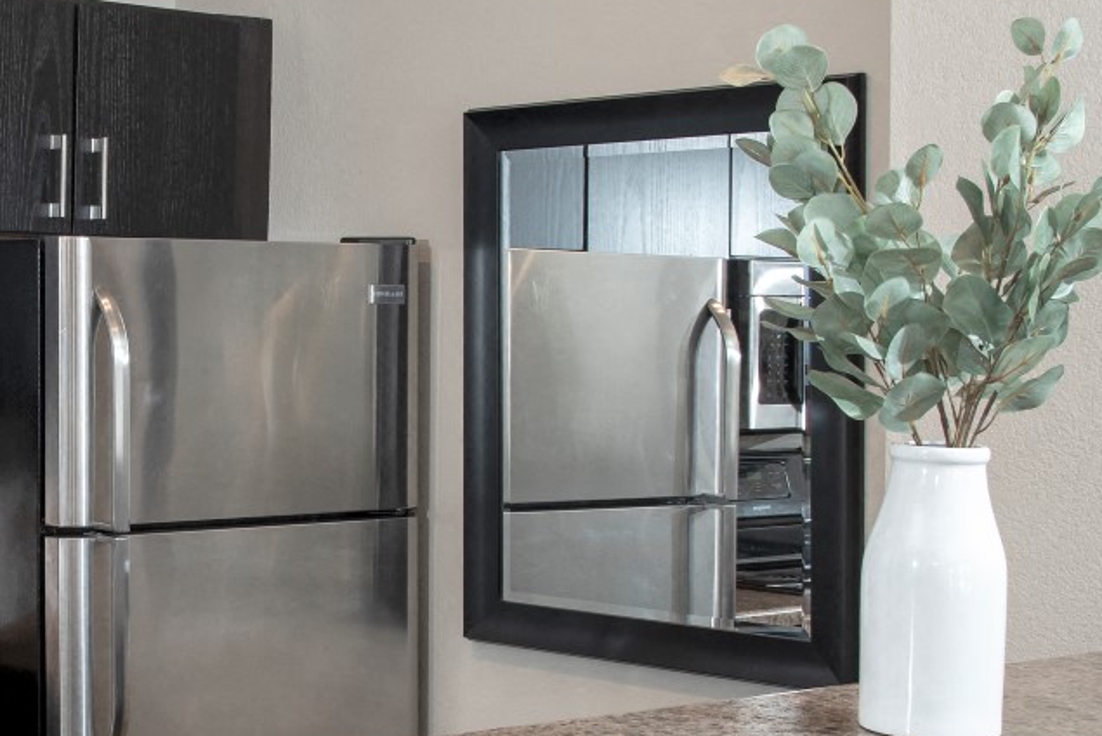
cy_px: 663
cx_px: 71
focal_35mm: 79
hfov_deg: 24.8
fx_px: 2419
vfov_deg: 17.0
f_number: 10
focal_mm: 31
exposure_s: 1/40
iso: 640
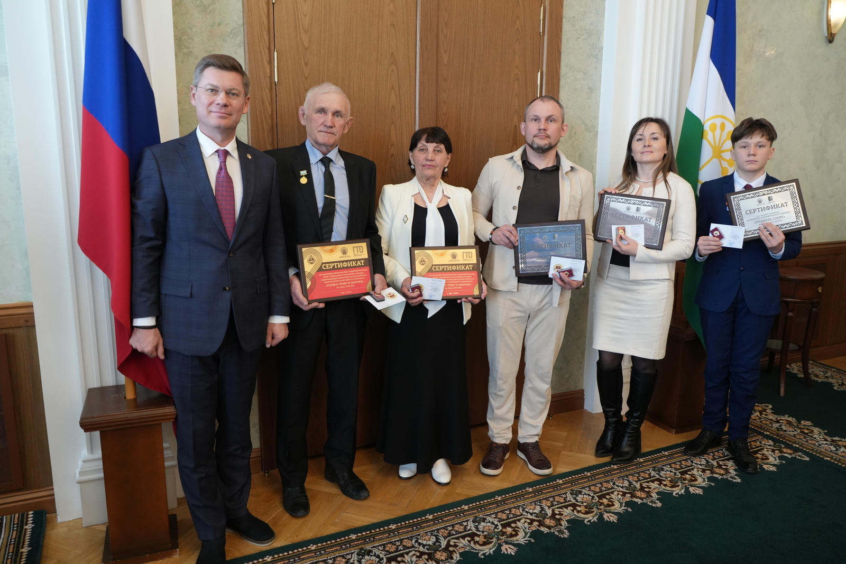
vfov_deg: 46.4
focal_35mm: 28
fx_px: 658
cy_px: 282
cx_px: 423
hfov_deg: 65.5
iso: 2500
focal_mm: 28
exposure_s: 1/250
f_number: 4
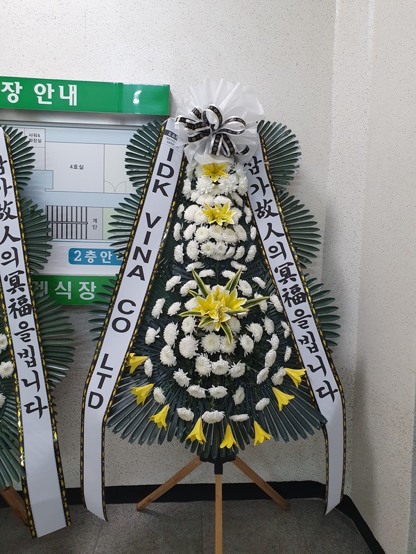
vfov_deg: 67.3
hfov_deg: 53.1
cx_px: 208
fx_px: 417
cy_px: 277
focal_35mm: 26
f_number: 2.4
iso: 200
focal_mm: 4.32
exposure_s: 1/60
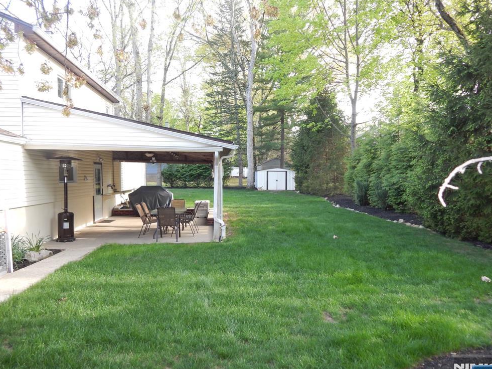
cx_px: 245
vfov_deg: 56.8
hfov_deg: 71.6
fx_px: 341
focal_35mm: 24
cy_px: 187
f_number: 3
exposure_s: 1/100
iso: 180
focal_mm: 4
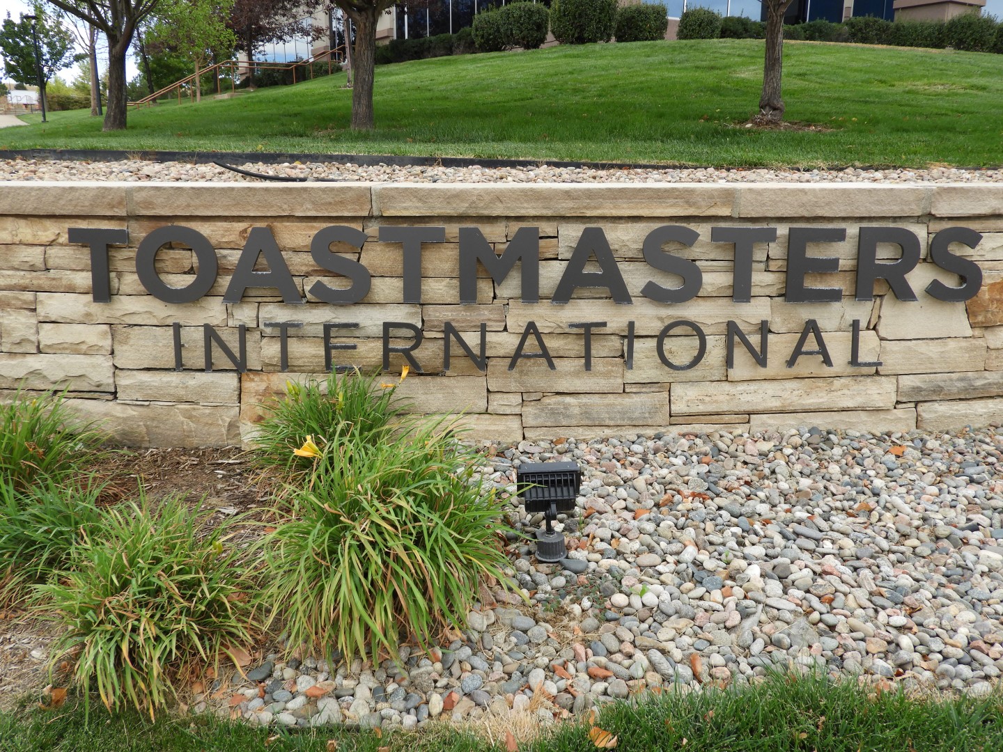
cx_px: 502
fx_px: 869
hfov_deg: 60.0
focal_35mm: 30
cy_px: 376
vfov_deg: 46.8
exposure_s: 1/160
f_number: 3.5
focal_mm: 5.4
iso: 100
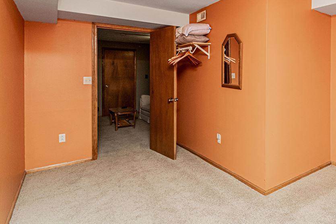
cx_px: 251
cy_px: 74
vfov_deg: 53.9
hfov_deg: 71.1
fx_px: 215
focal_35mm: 23
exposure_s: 1/60
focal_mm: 10
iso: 1250
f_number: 10
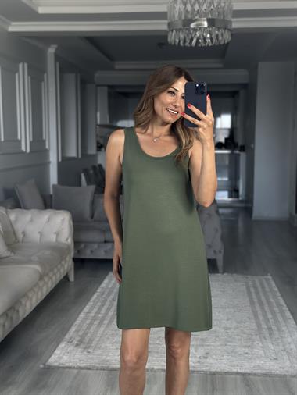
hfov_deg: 30.3
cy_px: 198
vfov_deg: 39.6
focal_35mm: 48
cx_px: 148
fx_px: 549
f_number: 1.78
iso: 125
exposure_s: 1/152
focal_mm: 6.86
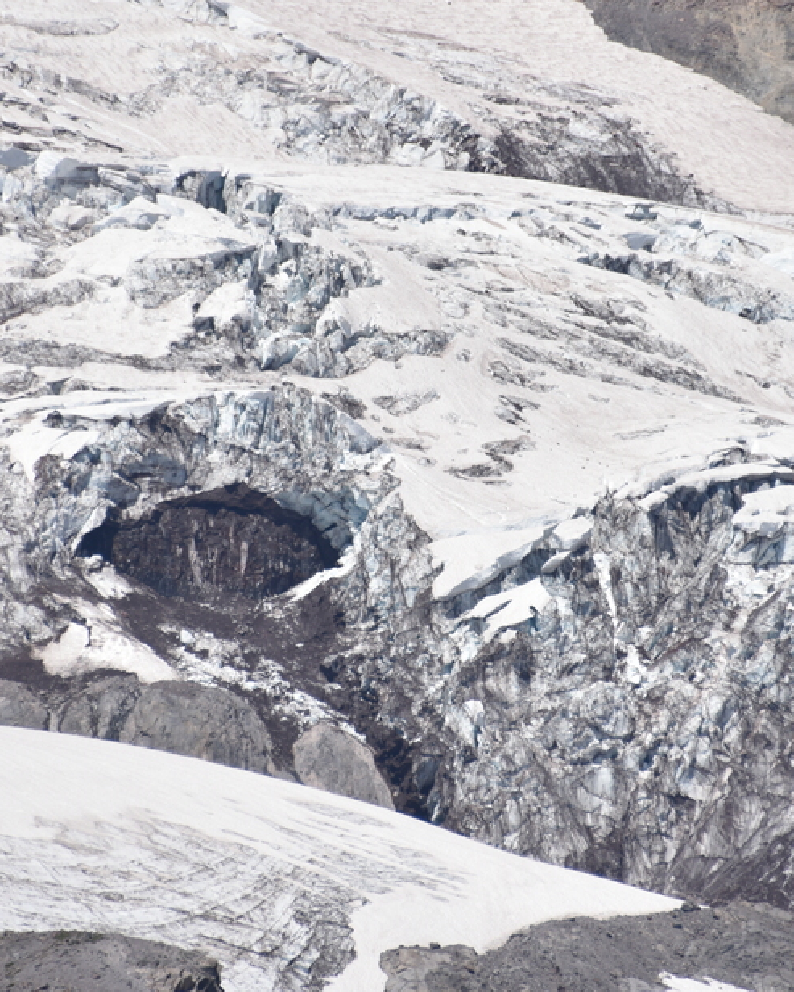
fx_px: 17180
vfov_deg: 3.3
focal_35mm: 585
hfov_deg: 2.6
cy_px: 395
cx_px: 409
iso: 100
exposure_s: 1/640
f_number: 7.1
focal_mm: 300
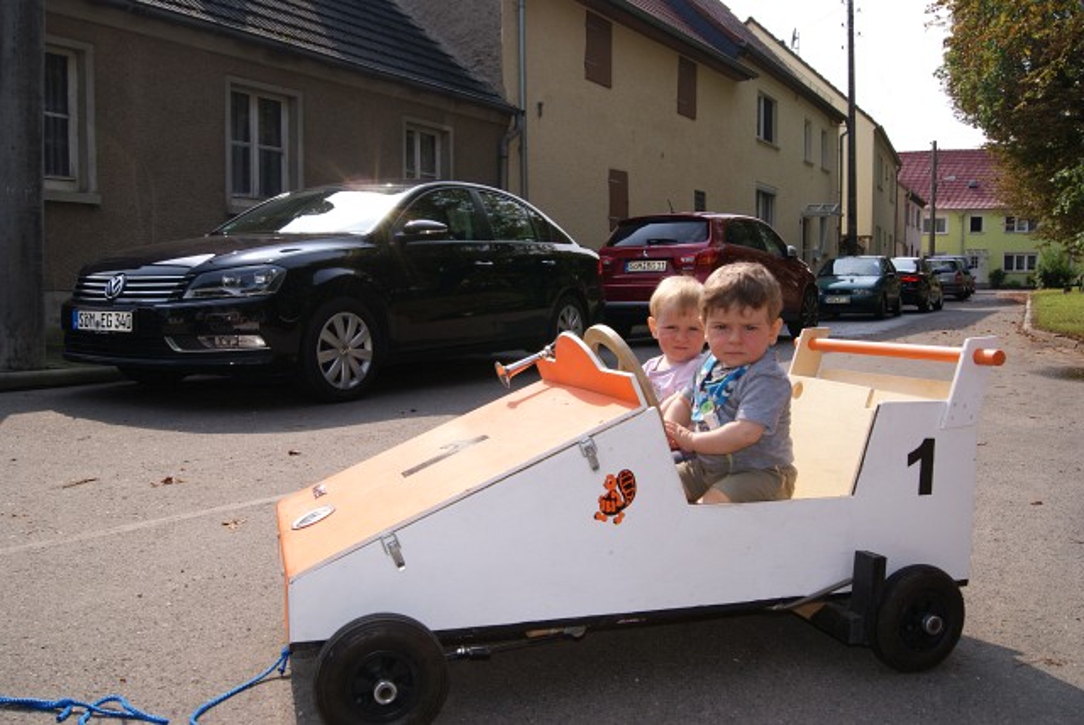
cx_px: 542
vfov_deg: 43.7
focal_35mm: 30
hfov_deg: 61.9
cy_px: 362
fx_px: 904
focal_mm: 20
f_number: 7.1
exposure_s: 1/160
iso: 100
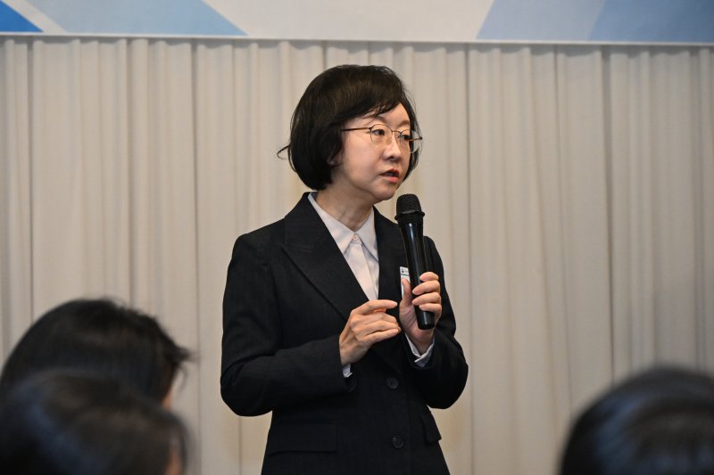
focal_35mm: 135
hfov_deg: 15.2
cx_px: 357
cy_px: 238
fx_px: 2677
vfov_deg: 10.2
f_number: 6.3
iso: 8000
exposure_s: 1/200
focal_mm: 135
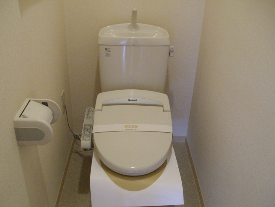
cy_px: 104
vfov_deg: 39.7
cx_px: 138
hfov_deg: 51.4
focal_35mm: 36
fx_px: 286
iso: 320
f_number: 2.7
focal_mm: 6
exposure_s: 1/30
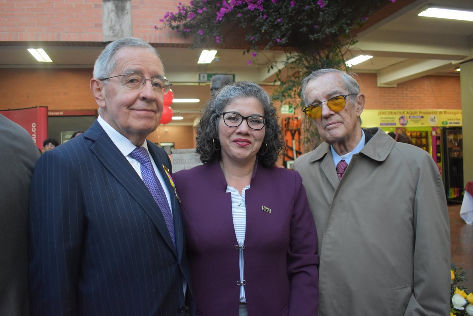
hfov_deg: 61.9
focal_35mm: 30
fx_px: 394
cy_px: 158
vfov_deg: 43.6
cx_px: 236
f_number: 4
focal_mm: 20
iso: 2200
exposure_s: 1/60
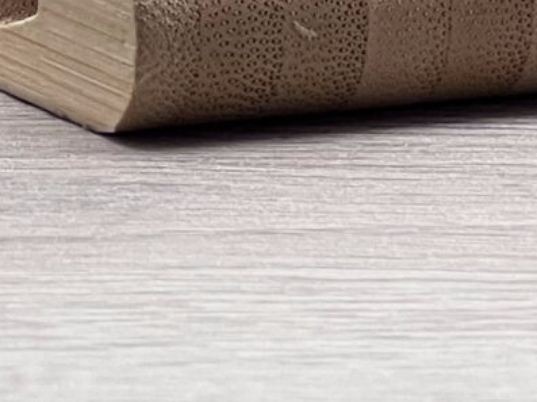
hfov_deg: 4.0
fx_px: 7703
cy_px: -759
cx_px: 477
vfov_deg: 2.9
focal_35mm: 497
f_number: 2.8
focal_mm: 9
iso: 80
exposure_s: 1/100
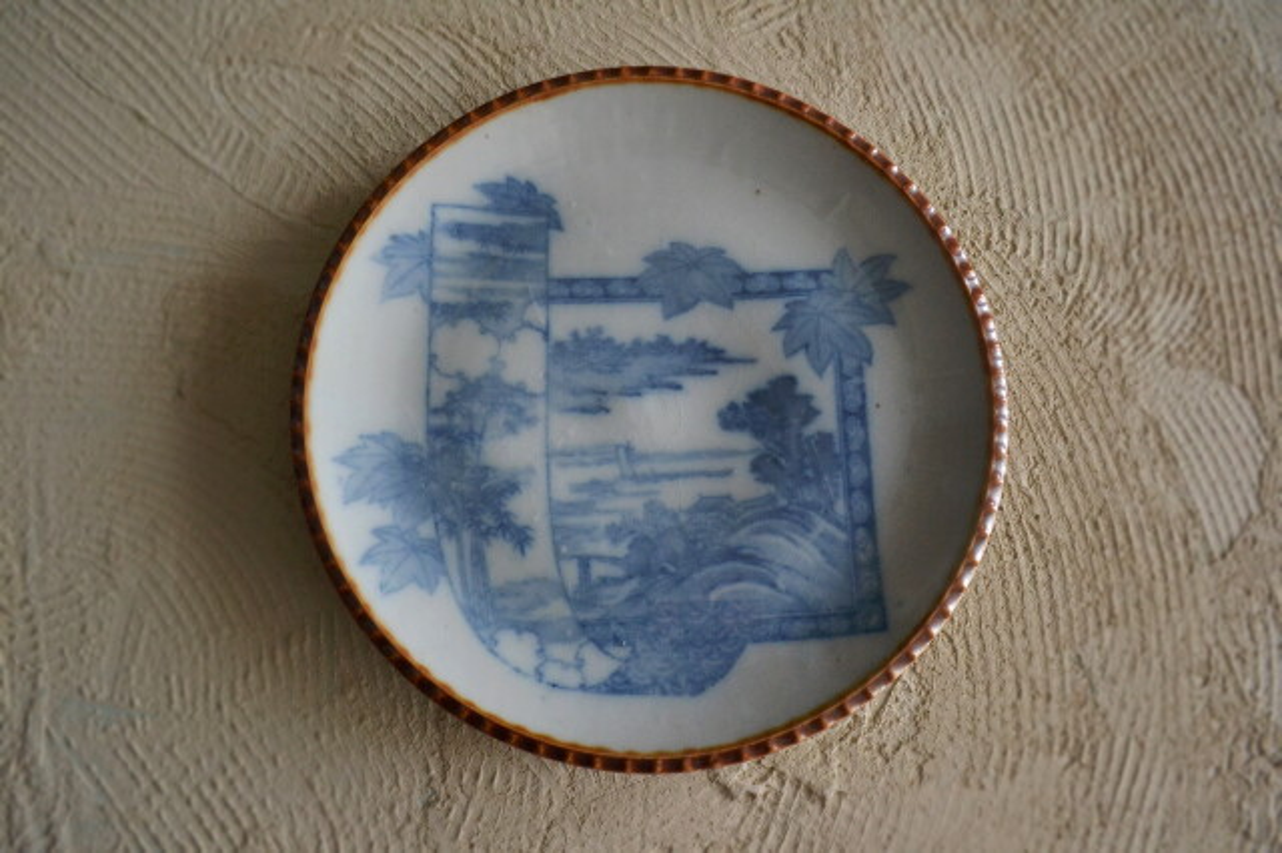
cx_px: 641
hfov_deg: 67.4
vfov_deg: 47.9
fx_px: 961
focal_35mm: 27
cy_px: 426
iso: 1250
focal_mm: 18
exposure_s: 1/15
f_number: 3.5
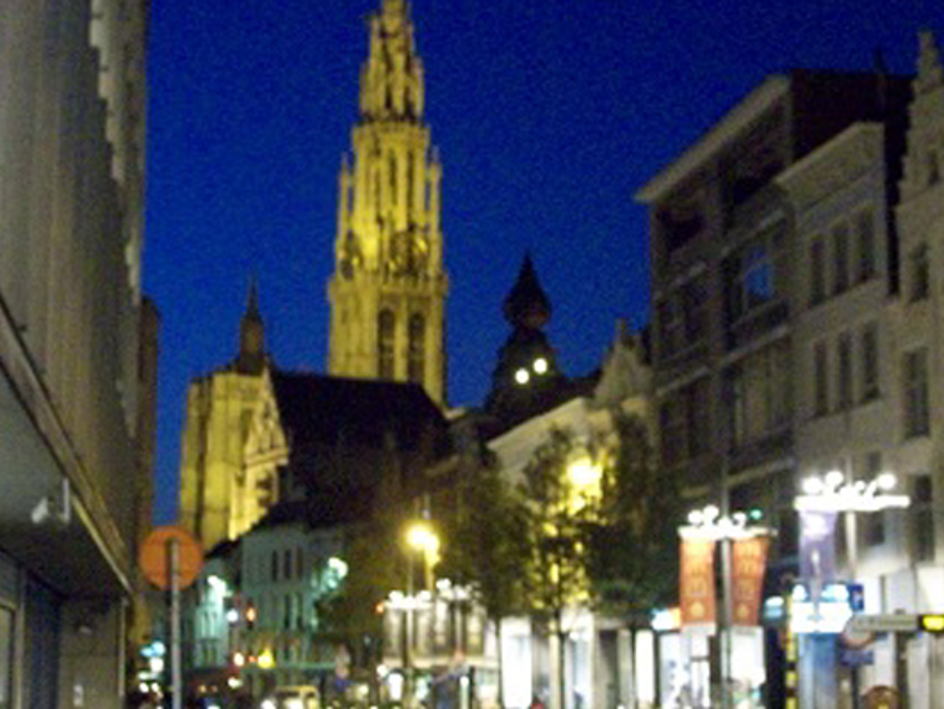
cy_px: 298
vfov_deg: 21.0
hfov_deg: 27.8
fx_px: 1910
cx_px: 436
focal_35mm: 70
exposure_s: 1/8
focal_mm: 8.8
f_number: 3.6
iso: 1000
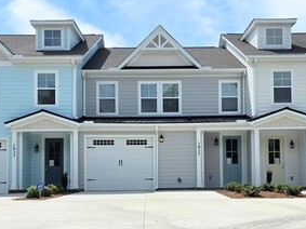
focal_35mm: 52
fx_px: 459
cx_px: 158
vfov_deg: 27.7
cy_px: 169
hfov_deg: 36.8
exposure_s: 1/7944
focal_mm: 6.3
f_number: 1.7
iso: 64
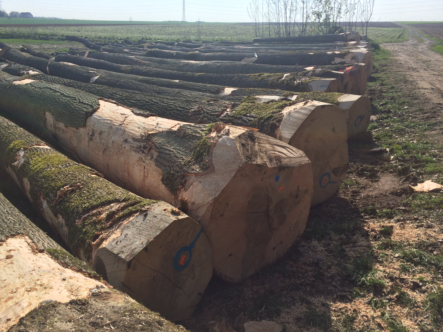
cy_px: 164
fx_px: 384
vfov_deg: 46.8
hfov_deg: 60.0
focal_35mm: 30
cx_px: 216
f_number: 2.2
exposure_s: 1/1953
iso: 32
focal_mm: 4.15
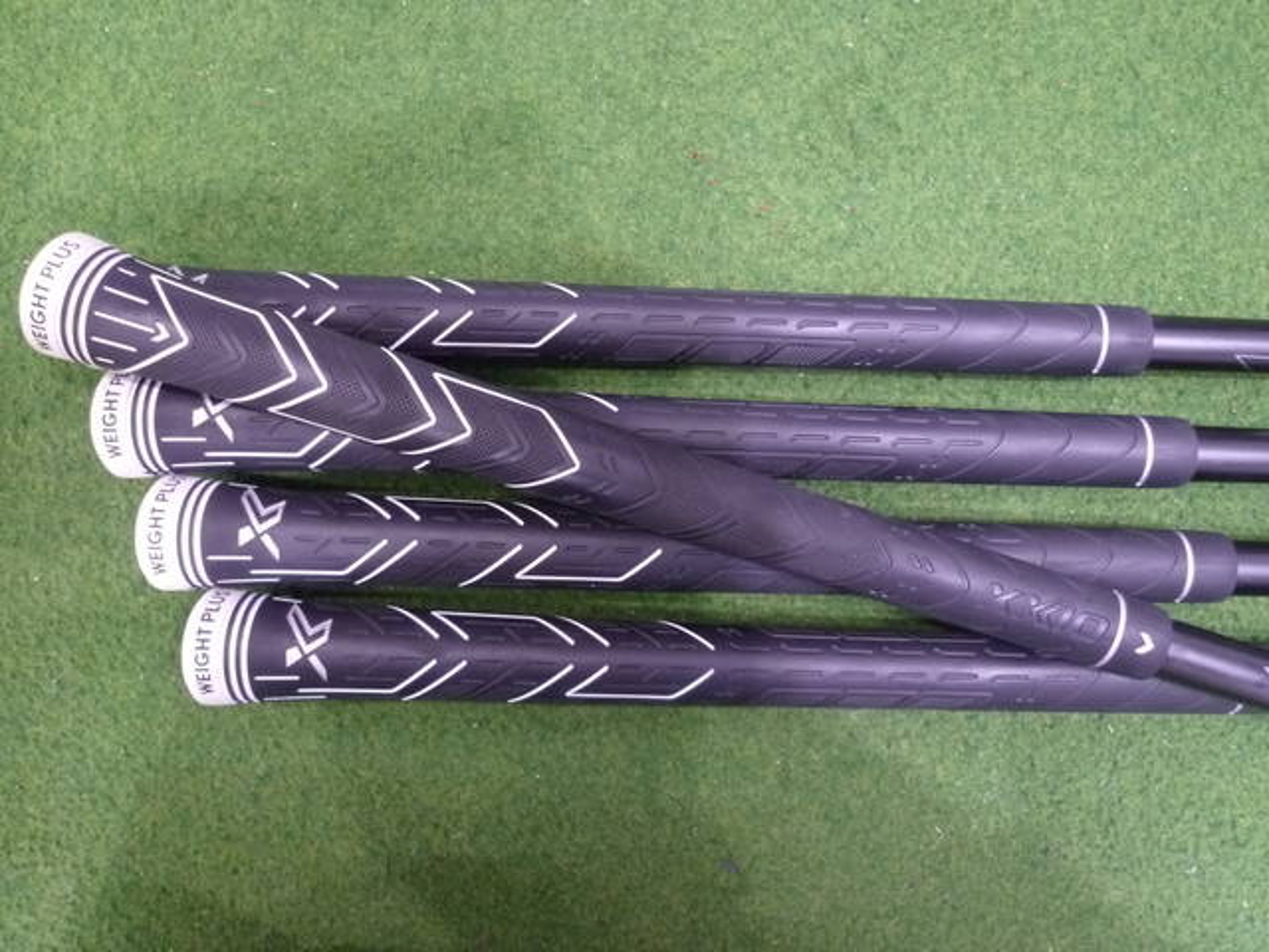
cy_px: 476
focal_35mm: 25
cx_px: 634
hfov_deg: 69.4
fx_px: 916
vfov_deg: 54.9
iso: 400
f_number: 2.8
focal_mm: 4.5
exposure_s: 1/4
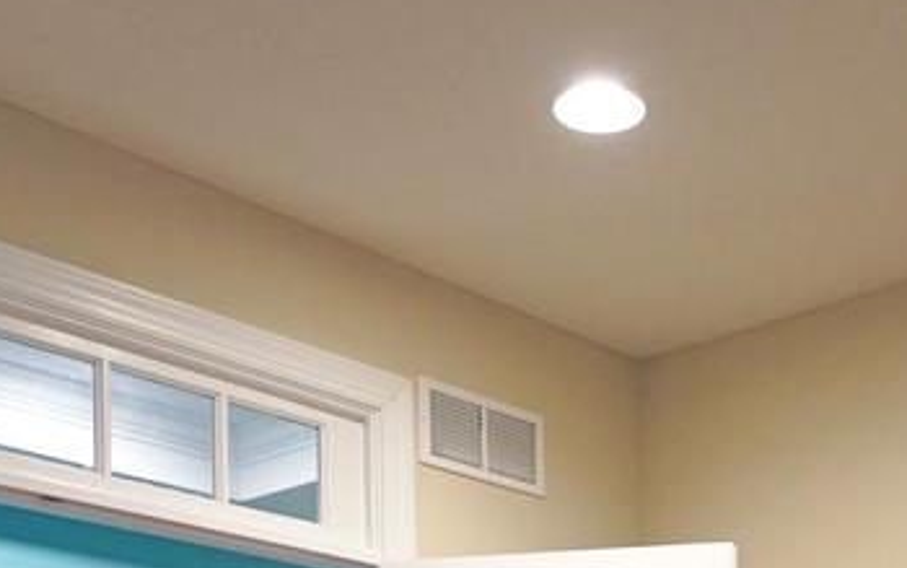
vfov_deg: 17.0
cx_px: 733
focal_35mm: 67
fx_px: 1657
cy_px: 921
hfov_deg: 29.9
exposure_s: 1/160
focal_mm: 16
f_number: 2.8
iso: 1600
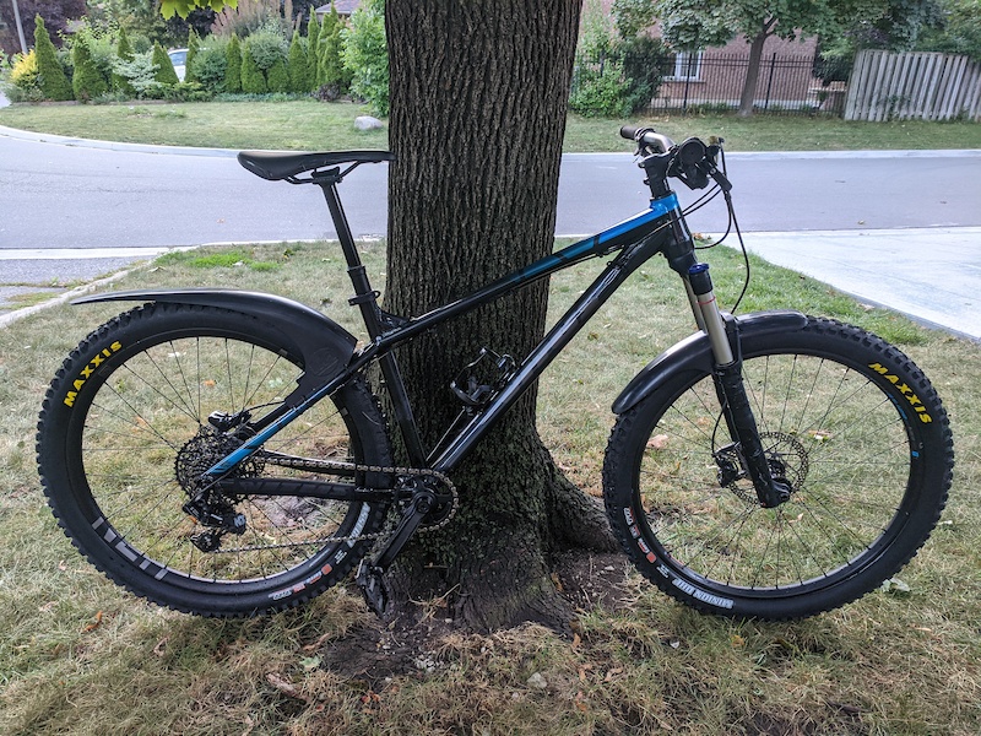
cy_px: 368
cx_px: 490
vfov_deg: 53.1
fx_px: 737
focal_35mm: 26
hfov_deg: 67.3
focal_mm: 4.67
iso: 191
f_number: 2
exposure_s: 1/120
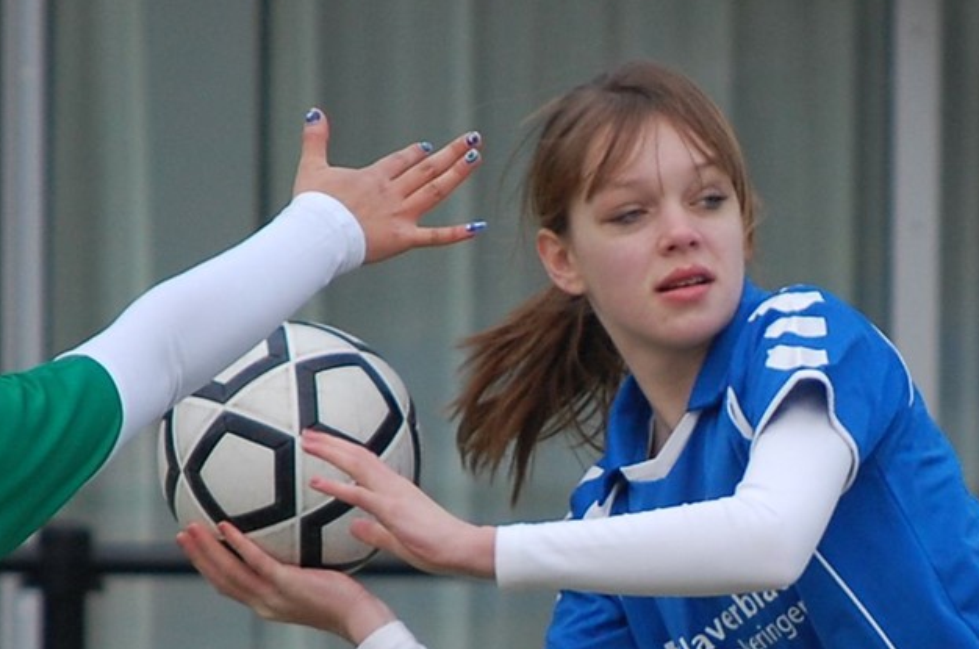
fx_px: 13329
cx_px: 690
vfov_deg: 2.8
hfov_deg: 4.2
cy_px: 507
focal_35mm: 491
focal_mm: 200
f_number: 5.6
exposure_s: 1/640
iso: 400
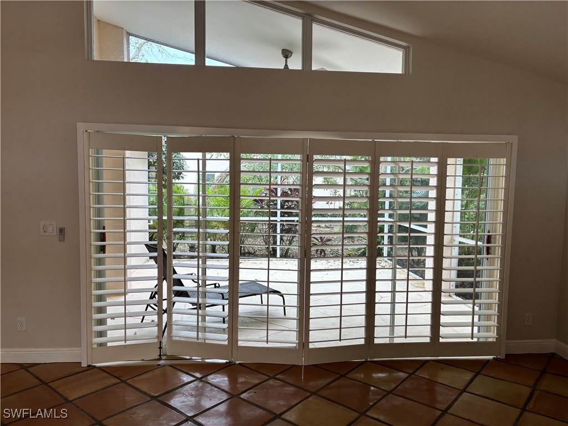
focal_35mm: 26
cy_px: 213
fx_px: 427
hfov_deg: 67.3
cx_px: 284
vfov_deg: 53.1
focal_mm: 5.96
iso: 80
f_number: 1.6
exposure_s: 1/120
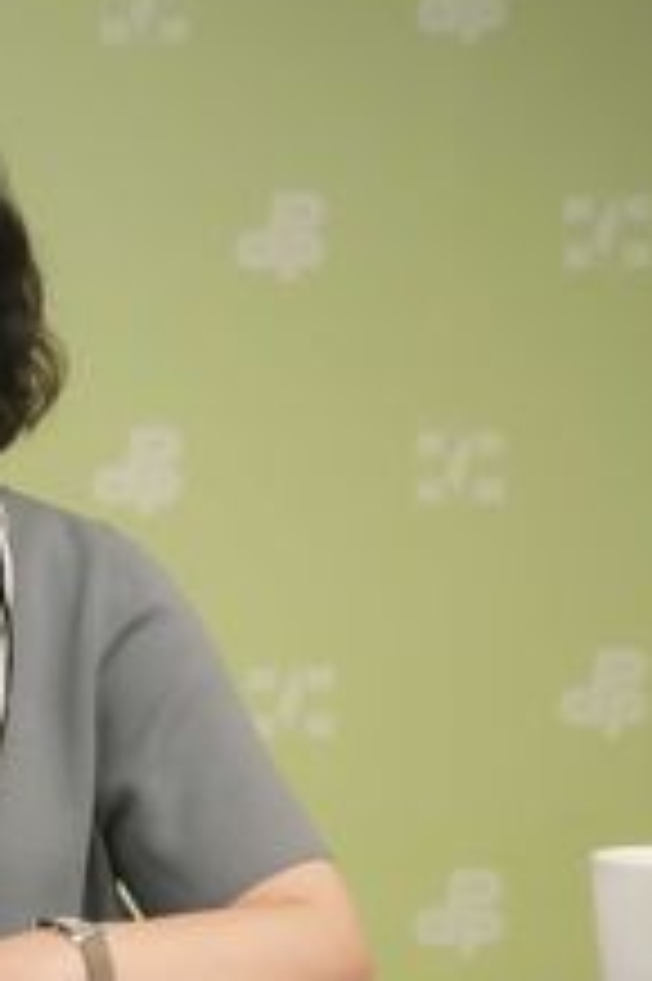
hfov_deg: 2.8
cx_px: -193
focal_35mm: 485
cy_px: 466
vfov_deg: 4.3
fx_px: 13196
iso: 3200
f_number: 6.3
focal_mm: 176
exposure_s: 1/320
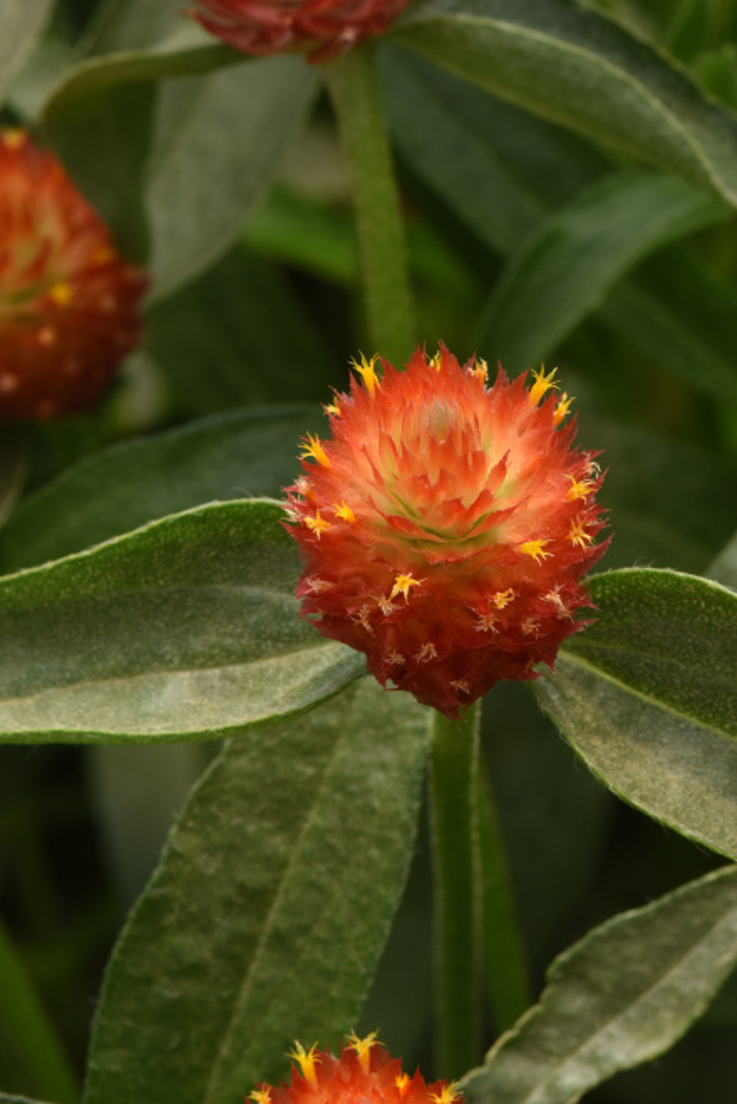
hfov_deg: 7.2
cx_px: 481
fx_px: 5859
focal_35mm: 191
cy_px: 574
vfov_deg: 10.8
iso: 400
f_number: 22
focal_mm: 105
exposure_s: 1/100
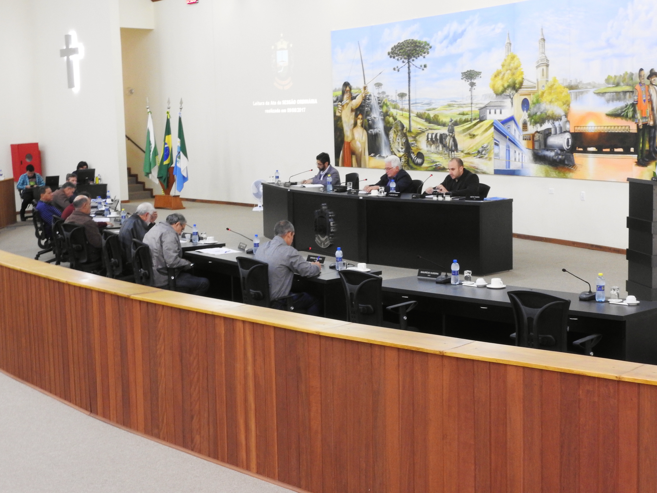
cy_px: 246
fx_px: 1139
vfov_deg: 24.4
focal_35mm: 60
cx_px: 328
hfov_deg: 32.2
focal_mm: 10.7
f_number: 7.6
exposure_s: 1/3
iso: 400
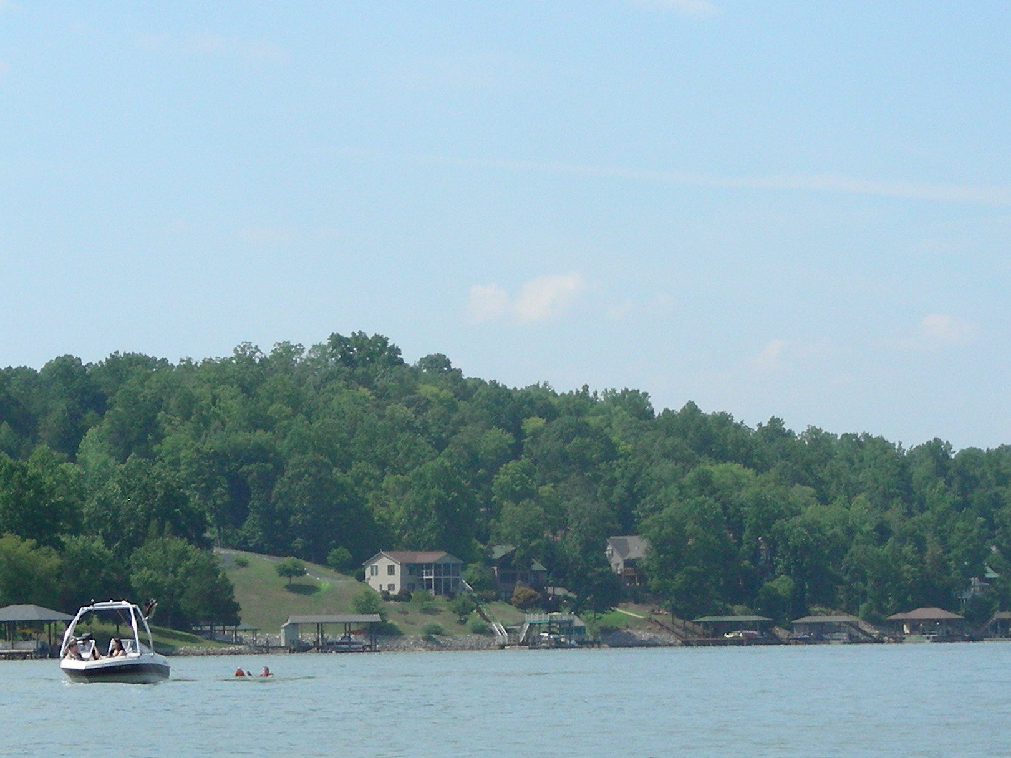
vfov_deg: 8.6
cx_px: 400
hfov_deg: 11.5
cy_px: 579
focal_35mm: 172
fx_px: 5024
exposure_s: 1/379
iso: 50
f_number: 5.6
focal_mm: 16.5
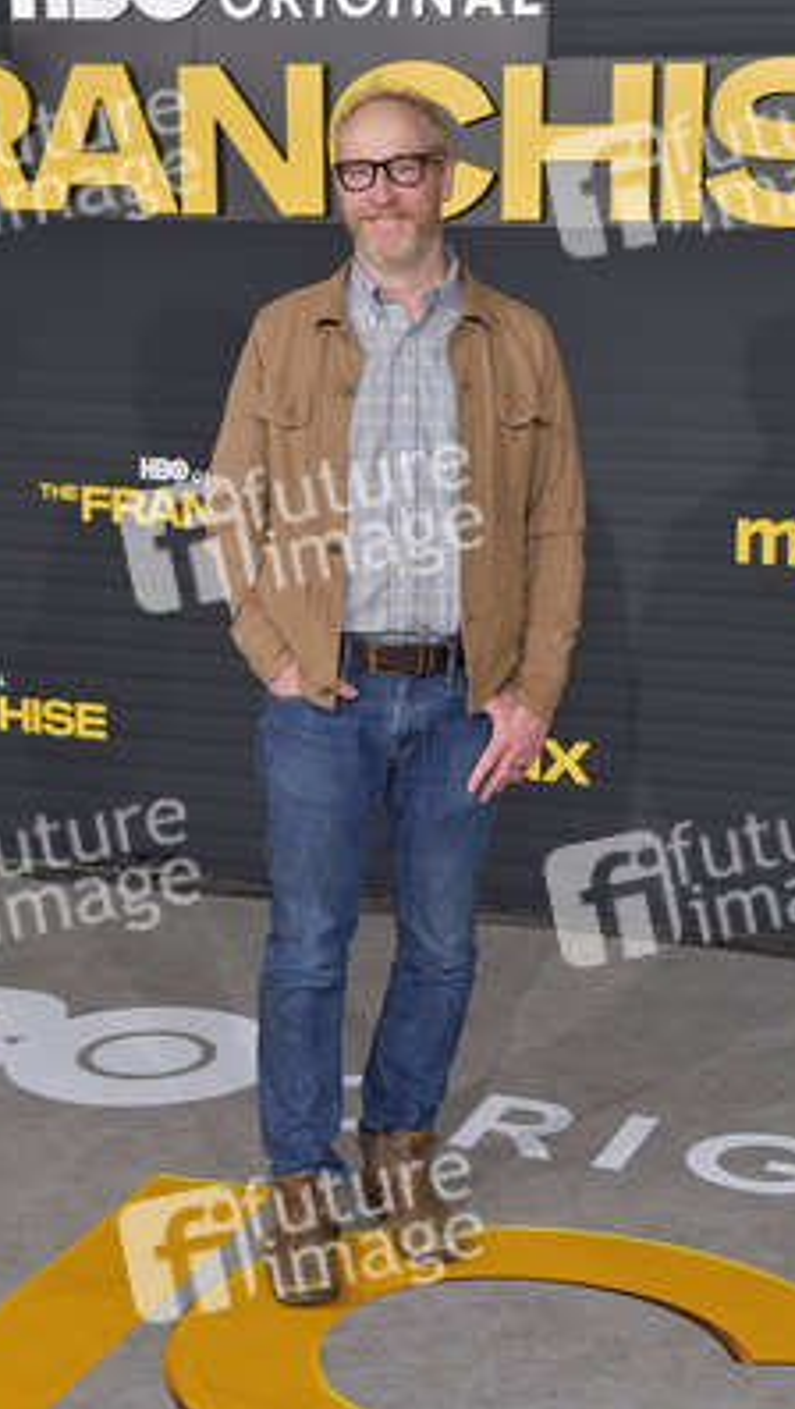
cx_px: 406
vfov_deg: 36.0
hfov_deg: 20.8
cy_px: 706
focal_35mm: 58
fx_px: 2169
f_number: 6.3
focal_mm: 55
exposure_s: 1/250
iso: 400
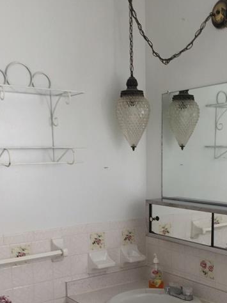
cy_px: 232
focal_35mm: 47
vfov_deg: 39.2
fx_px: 411
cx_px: 128
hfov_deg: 30.8
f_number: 2.2
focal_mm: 4.15
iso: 40
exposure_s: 1/60
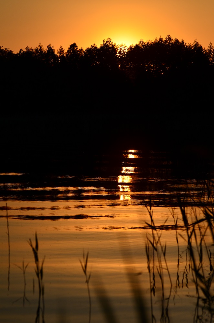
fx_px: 1317
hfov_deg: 9.3
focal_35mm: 147
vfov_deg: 14.0
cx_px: 107
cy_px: 162
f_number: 4.5
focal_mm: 98
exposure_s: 1/8000
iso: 280
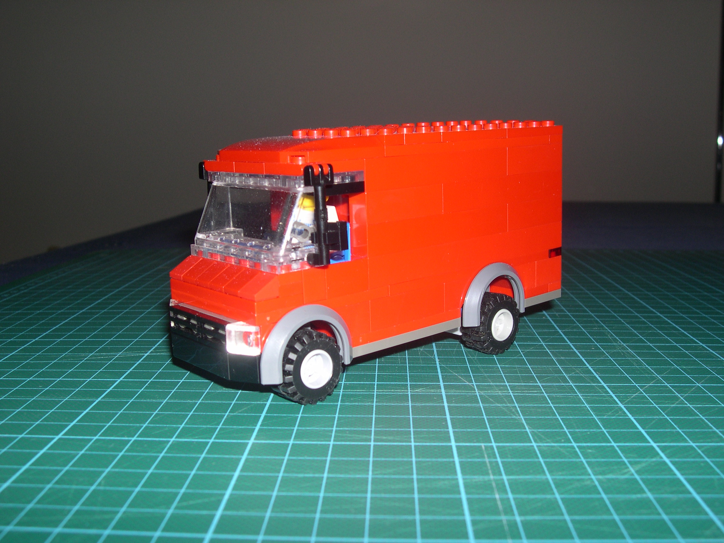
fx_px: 795
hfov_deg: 49.0
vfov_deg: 37.7
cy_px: 272
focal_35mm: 38
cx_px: 362
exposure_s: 1/60
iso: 100
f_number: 7.6
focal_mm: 8
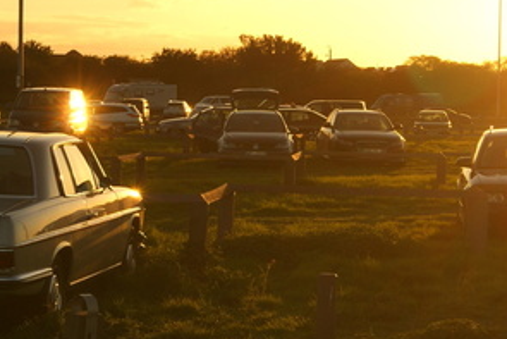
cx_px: 199
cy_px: 112
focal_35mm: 137
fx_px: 1930
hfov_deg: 15.0
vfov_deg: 10.0
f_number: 11
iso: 100
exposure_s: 1/100
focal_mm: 45
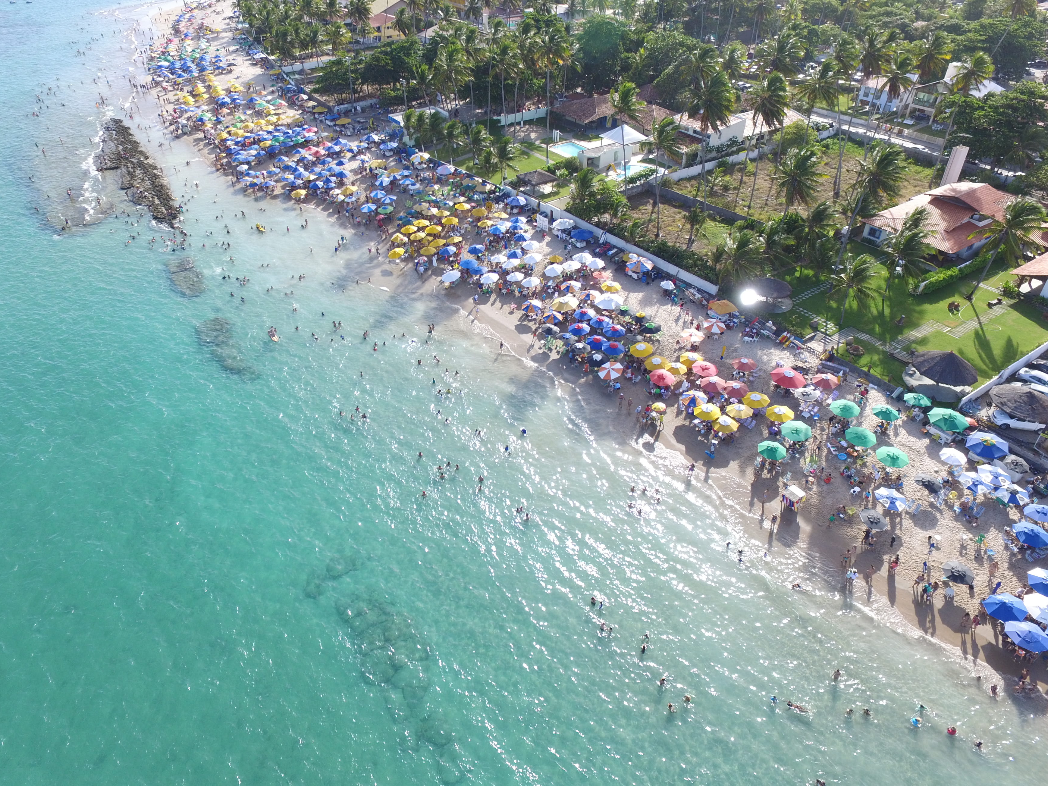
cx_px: 475
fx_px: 696
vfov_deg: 58.6
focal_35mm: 23
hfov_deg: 73.7
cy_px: 336
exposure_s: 1/400
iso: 100
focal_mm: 3.61
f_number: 2.8
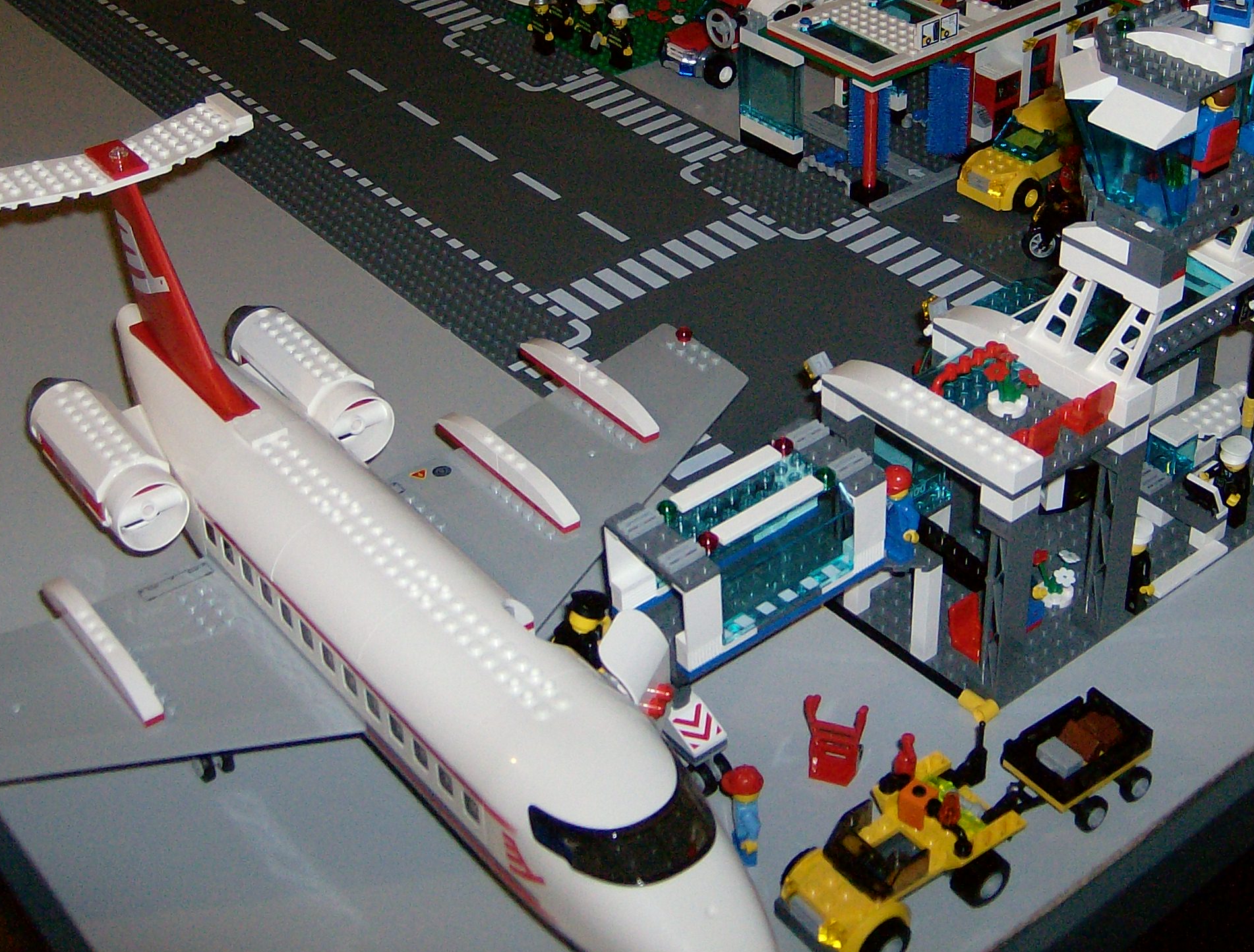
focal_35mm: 53
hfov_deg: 36.0
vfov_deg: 27.4
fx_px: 1929
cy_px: 258
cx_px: 696
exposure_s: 1/60
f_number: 2.8
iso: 200
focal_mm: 6
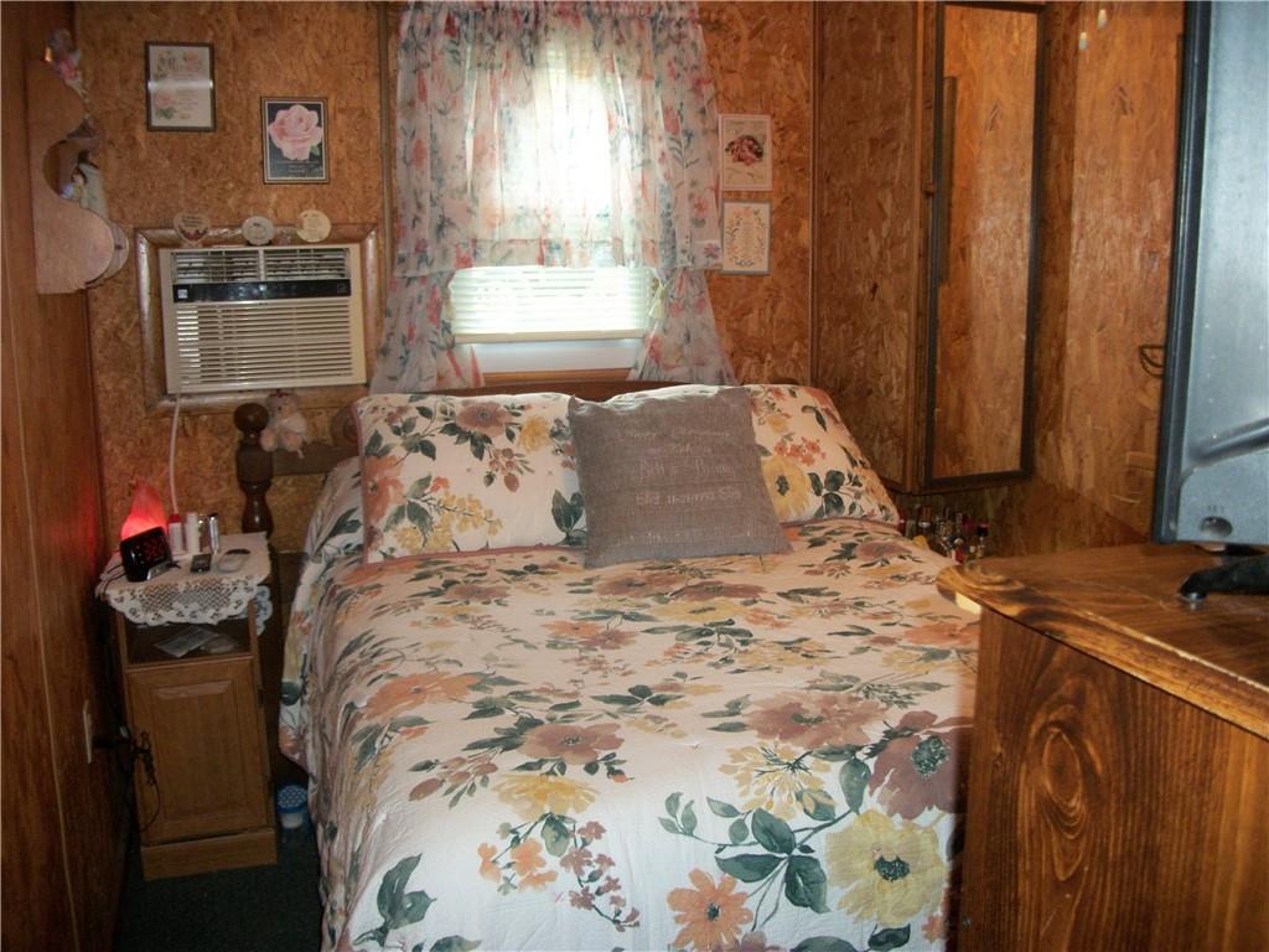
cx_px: 634
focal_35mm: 32
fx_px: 1173
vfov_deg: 44.2
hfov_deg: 56.8
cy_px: 476
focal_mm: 5.7
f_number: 2.9
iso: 160
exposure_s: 1/30
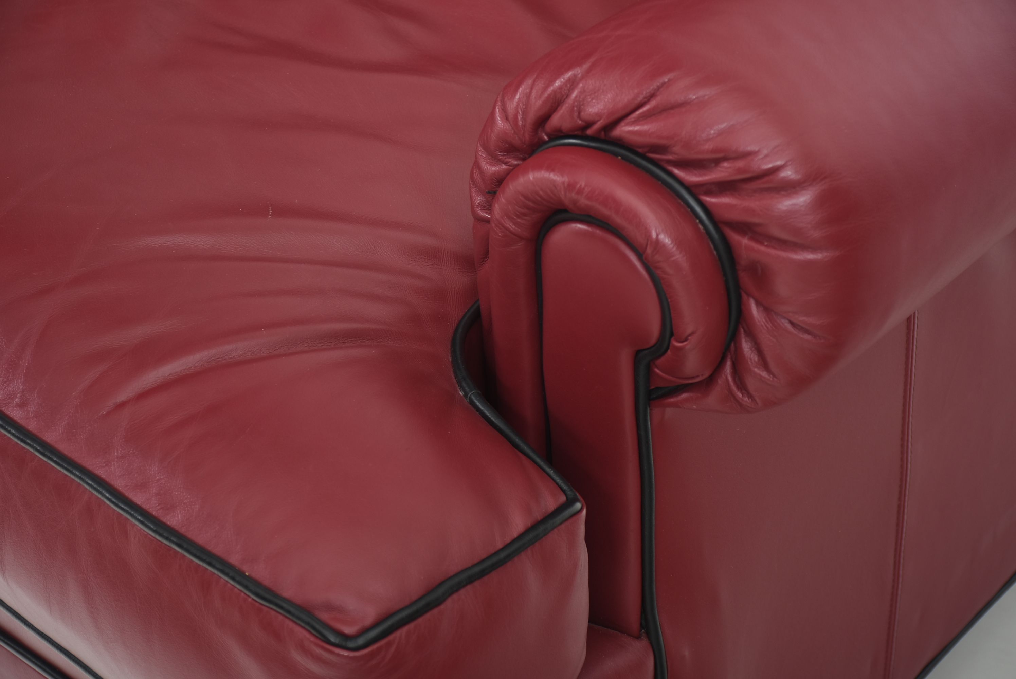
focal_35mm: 105
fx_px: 2966
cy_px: 340
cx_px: 508
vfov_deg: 13.1
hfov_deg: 19.4
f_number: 7.1
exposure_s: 1/160
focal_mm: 70
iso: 200
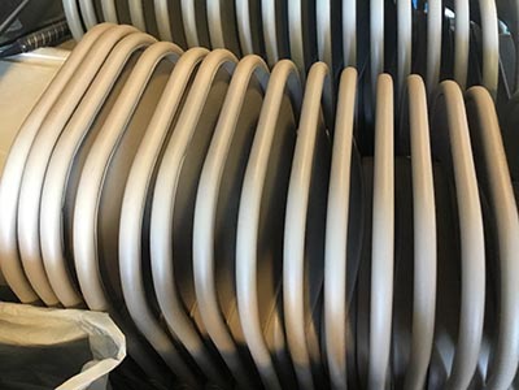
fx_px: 465
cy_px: 195
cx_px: 260
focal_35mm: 31
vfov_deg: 45.4
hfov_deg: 58.4
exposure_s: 1/30
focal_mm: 3.3
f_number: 2.4
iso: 200
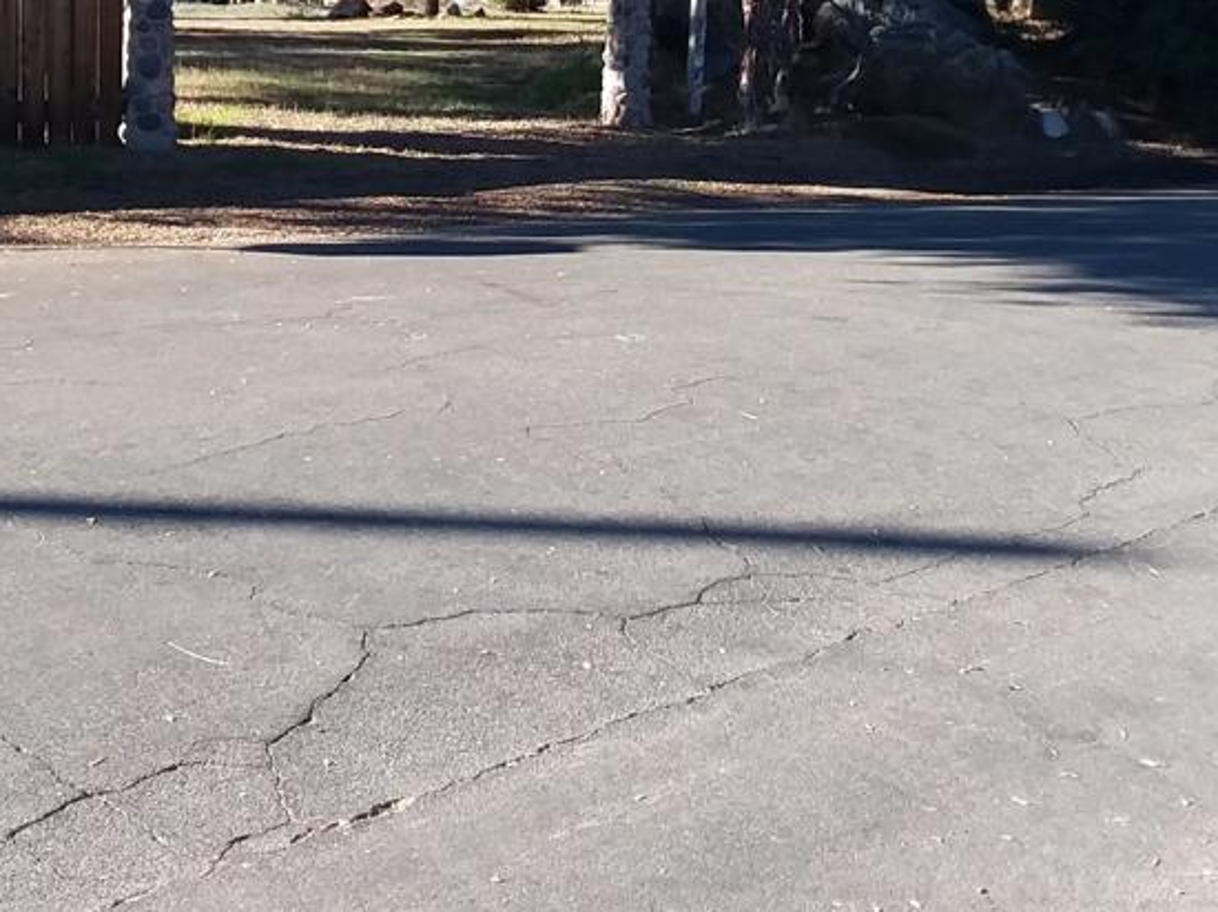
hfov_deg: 35.5
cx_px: 512
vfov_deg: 26.5
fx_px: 1899
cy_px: 175
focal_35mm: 54
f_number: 1.9
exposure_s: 1/364
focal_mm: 2.47
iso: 40
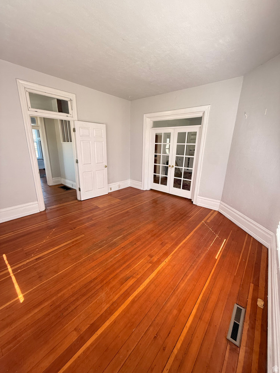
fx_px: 151
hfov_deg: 85.7
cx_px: 140
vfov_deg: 102.1
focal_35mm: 14
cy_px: 186
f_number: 2.2
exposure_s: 1/99
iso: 160
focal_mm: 2.22
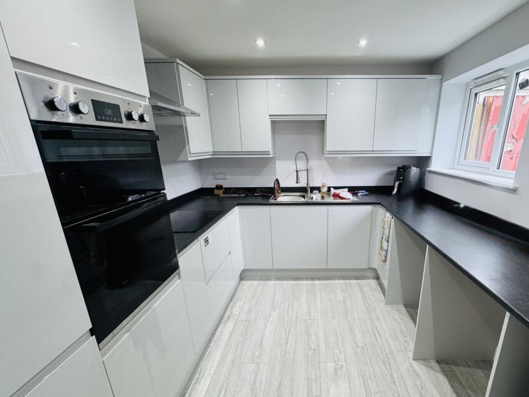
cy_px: 224
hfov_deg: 90.2
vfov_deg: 74.4
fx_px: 260
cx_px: 309
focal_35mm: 17
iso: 160
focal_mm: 2.22
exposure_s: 1/100
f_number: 2.2
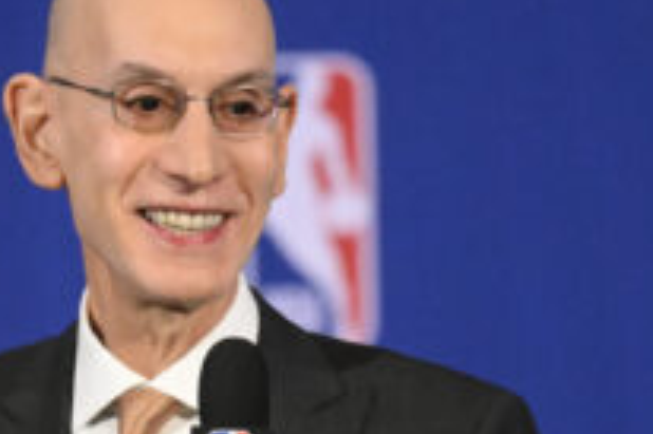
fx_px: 16692
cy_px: 379
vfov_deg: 1.5
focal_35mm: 921
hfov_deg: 2.2
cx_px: 174
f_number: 2.8
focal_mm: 200
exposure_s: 1/400
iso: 6400
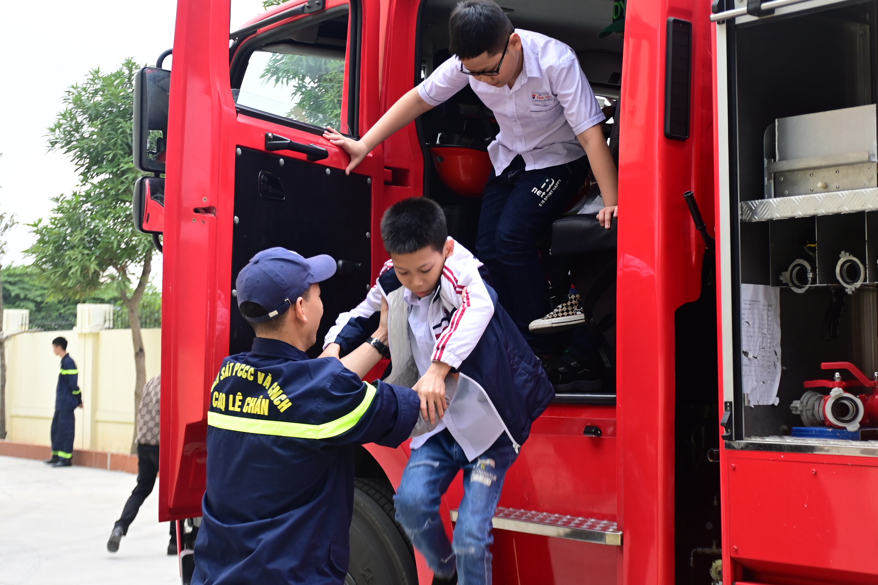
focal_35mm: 67
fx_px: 1634
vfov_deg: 20.3
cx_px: 439
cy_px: 292
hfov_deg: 30.1
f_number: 4.5
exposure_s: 1/200
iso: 320
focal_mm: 45
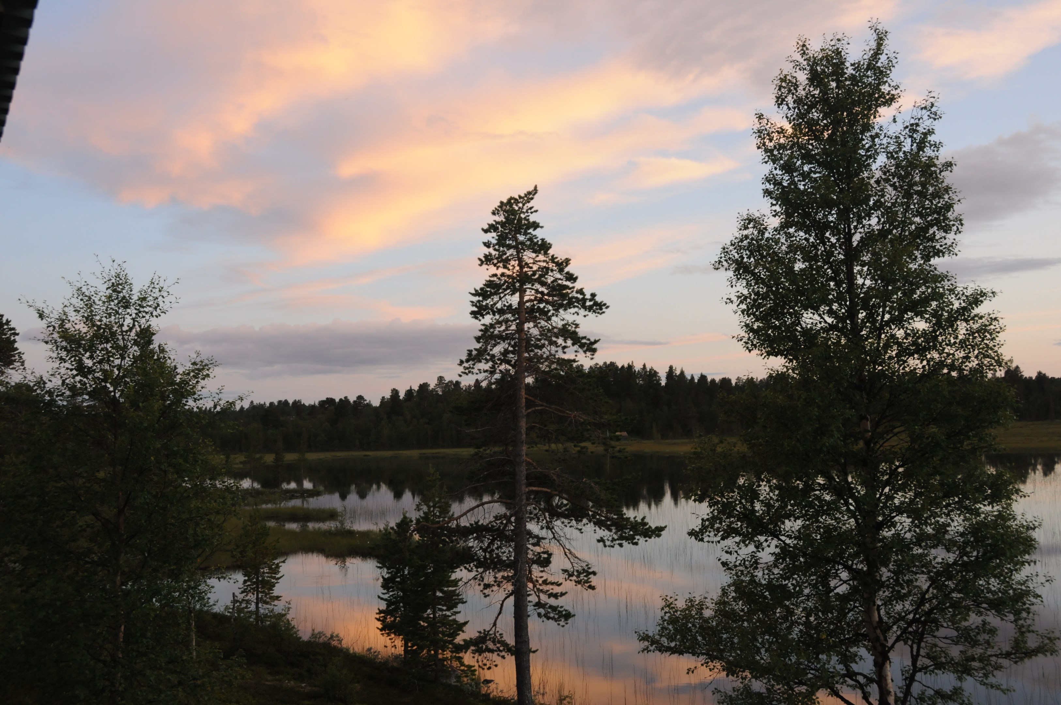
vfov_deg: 36.8
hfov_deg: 53.2
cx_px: 530
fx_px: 1060
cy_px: 352
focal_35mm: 36
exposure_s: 1/160
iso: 800
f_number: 6.3
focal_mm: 24
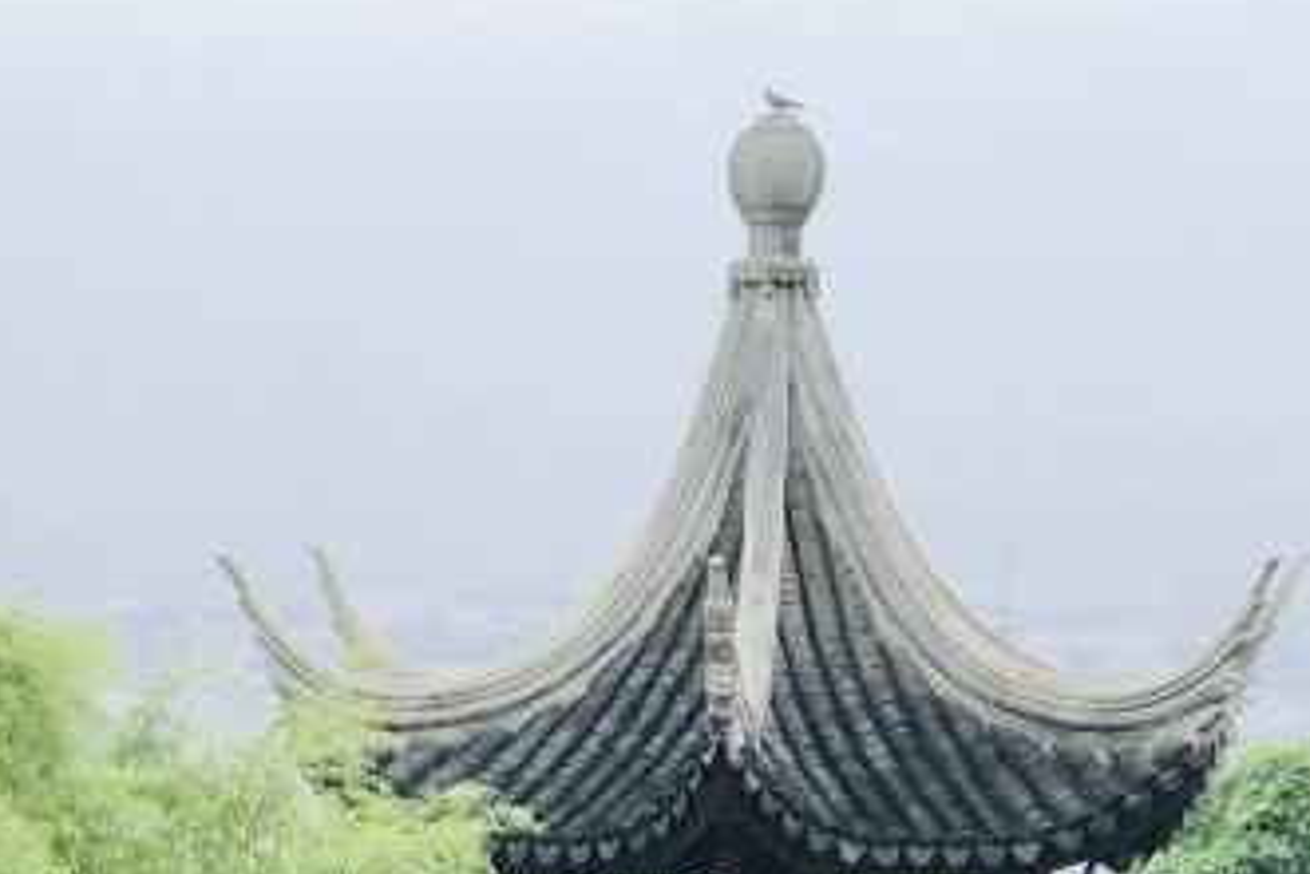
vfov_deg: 6.2
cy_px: 1649
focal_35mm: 215
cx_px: 241
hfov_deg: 9.5
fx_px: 7827
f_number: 2.8
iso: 20
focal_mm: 6.6
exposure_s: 1/121
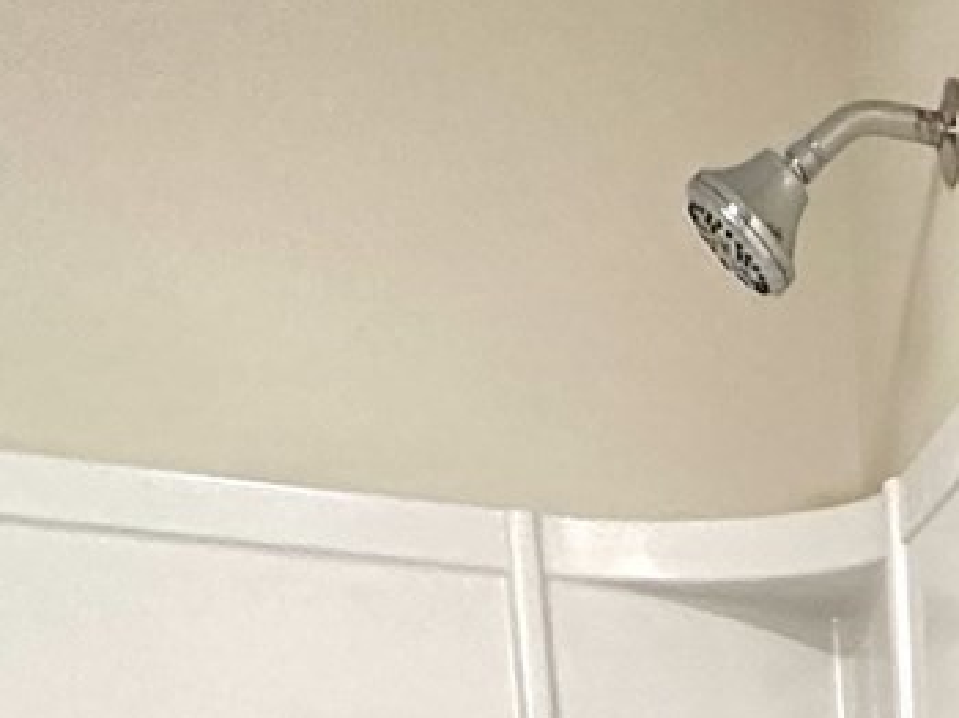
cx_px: 1403
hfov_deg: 20.7
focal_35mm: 82
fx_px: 2270
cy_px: 1916
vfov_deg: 12.3
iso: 250
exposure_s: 1/120
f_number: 2.2
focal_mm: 2.22
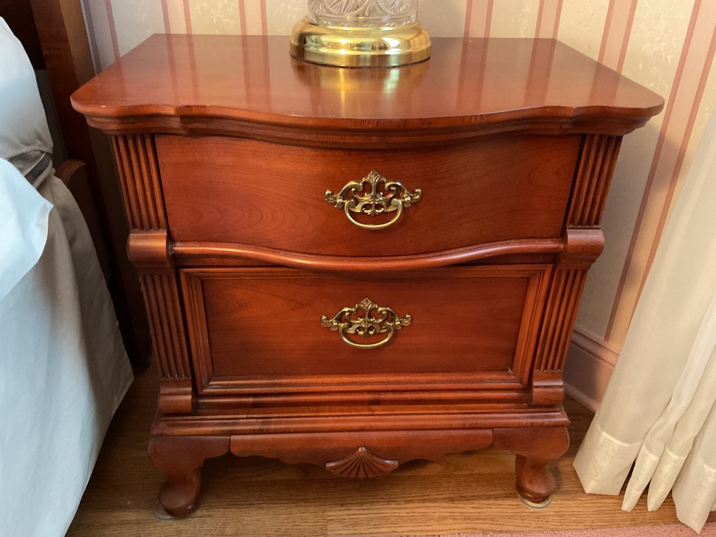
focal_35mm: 29
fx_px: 600
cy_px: 268
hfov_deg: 61.7
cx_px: 358
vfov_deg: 48.2
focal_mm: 3
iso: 500
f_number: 1.8
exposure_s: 1/24
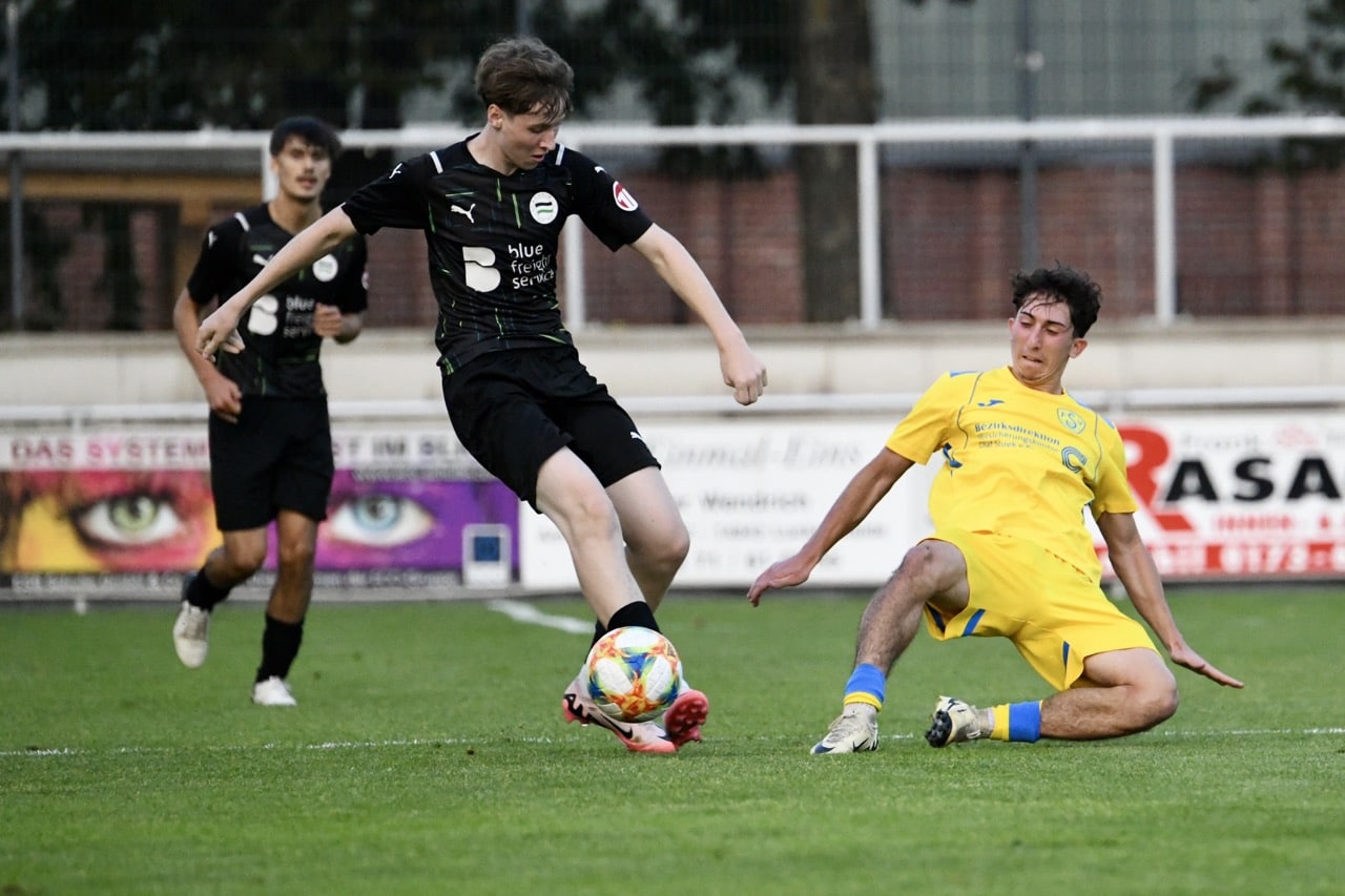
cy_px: 448
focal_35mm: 400
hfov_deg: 5.2
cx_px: 672
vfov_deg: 3.4
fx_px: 14941
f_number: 5.6
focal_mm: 400
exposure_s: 1/1600
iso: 8000
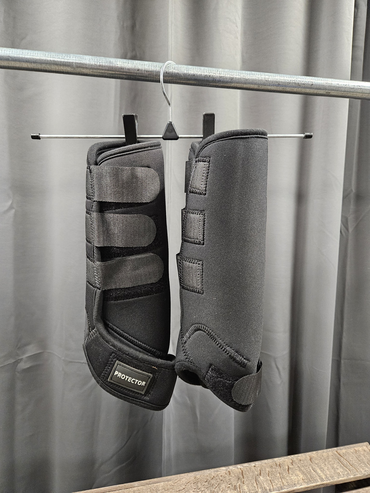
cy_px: 246
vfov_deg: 73.9
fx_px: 328
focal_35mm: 23
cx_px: 185
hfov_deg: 58.9
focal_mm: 5.4
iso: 800
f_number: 1.8
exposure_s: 1/100
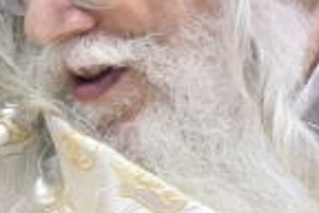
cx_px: -206
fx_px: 12626
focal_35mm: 1425
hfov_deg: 1.4
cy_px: 79
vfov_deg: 1.0
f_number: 4
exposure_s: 1/100
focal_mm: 200
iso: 3200
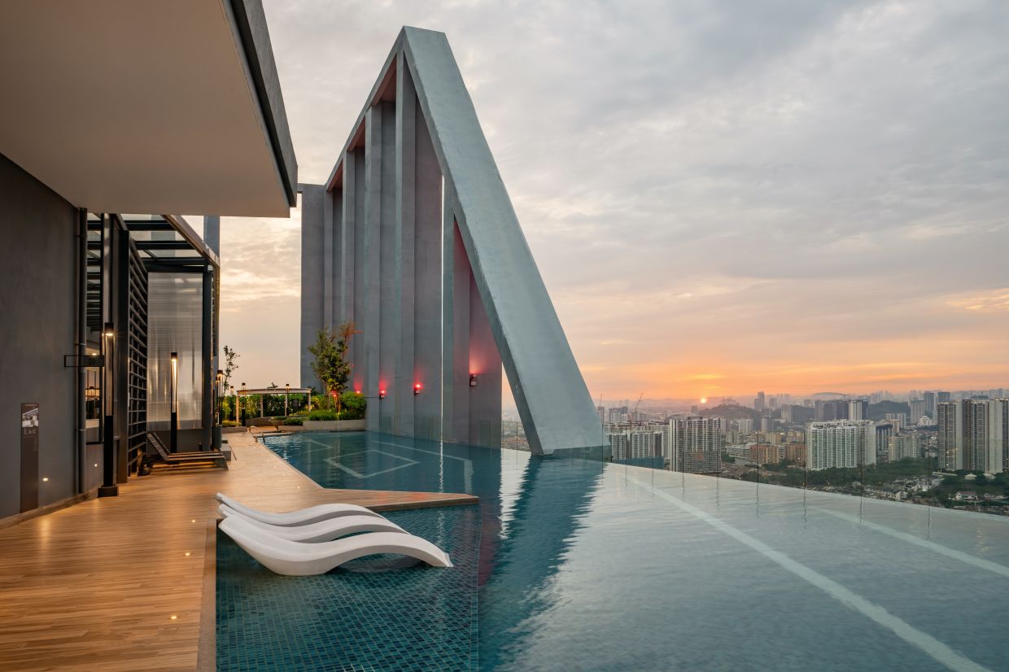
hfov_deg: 73.8
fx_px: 672
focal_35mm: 24
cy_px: 336
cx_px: 504
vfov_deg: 53.1
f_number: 11
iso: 250
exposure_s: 1/6
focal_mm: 24
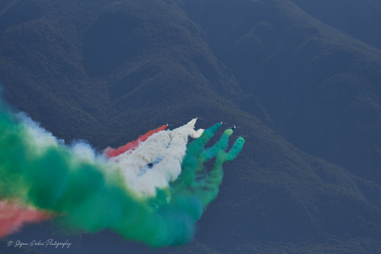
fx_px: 3651
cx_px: 190
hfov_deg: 6.0
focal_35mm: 345
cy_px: 127
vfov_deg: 4.0
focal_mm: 230
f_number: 4
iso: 100
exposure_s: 1/8000
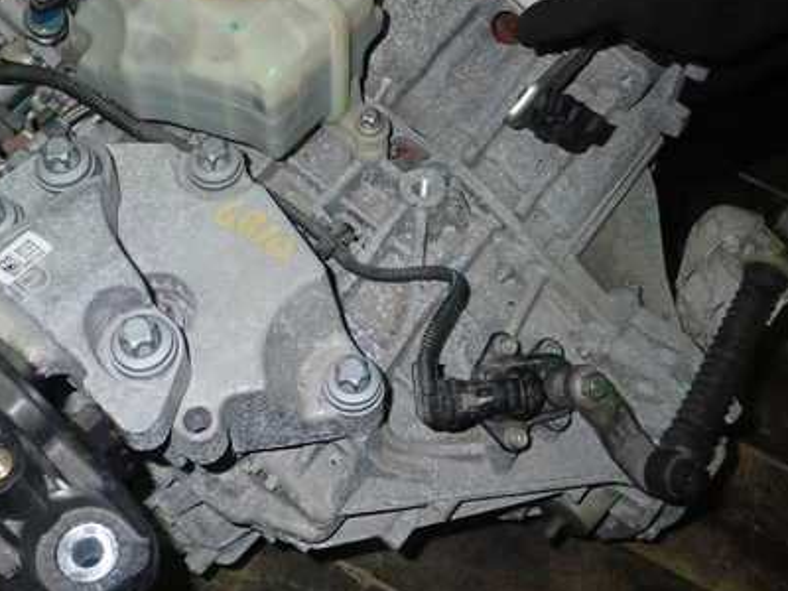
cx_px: 290
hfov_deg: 41.7
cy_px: 288
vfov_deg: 32.2
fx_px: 1024
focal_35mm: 45
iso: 500
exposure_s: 1/30
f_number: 6.3
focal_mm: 5.5
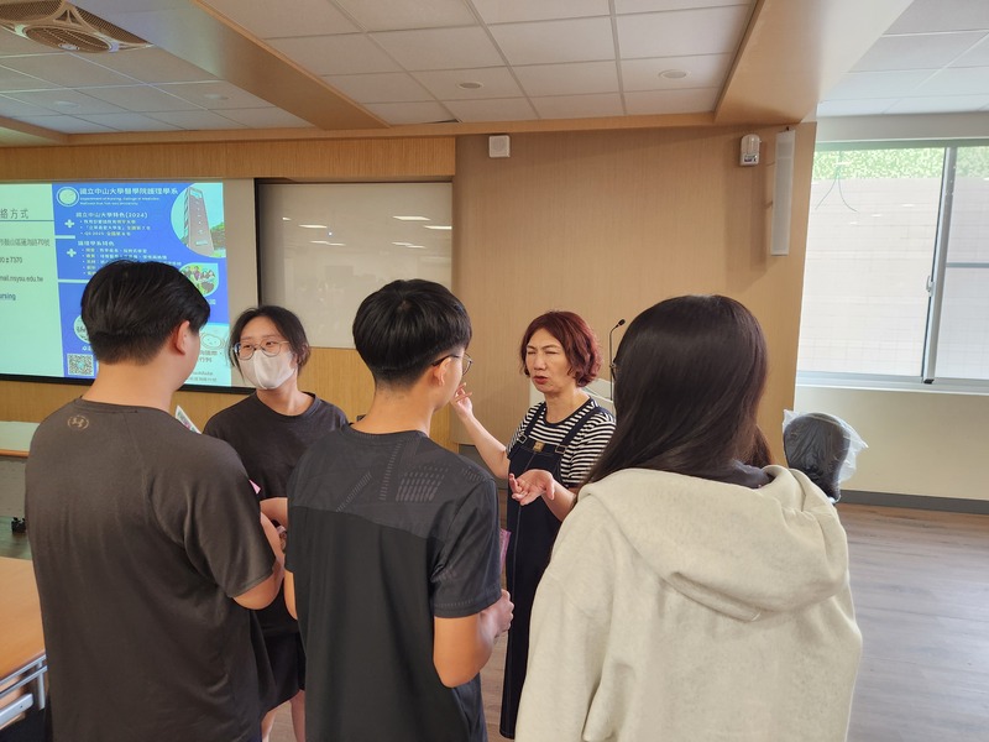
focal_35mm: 23
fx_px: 657
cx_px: 494
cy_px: 371
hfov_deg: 73.9
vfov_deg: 58.9
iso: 250
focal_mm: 5.4
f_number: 1.8
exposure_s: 1/120
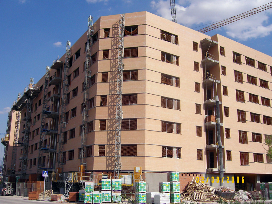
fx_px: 283
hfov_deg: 51.4
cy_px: 102
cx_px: 136
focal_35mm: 36
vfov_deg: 39.7
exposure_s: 1/750
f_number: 4.5
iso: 64
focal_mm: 60
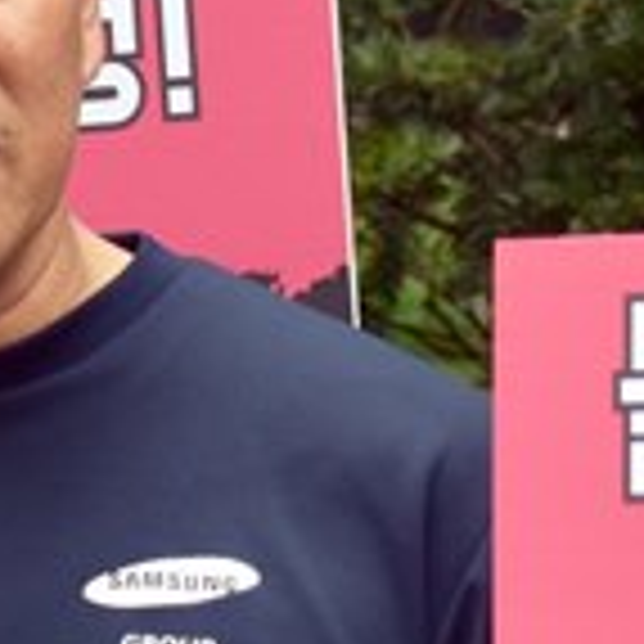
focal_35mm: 456
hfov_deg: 3.8
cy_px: 254
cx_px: -162
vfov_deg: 3.8
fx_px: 9598
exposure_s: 1/250
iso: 100
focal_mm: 50
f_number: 5
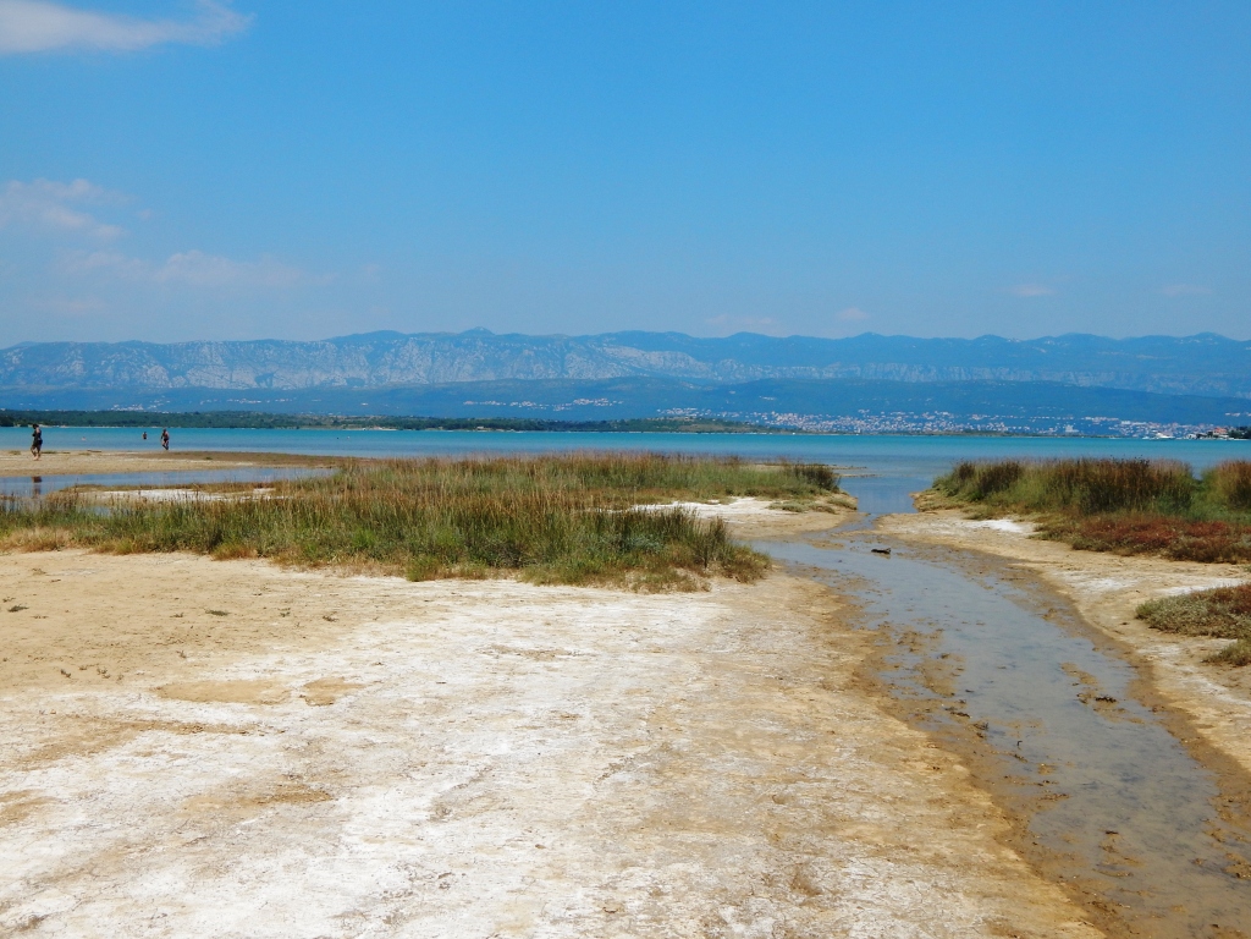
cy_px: 470
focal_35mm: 38
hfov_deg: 49.0
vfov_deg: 37.7
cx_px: 626
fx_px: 1373
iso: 125
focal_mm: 6.8
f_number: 6.9
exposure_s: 1/640
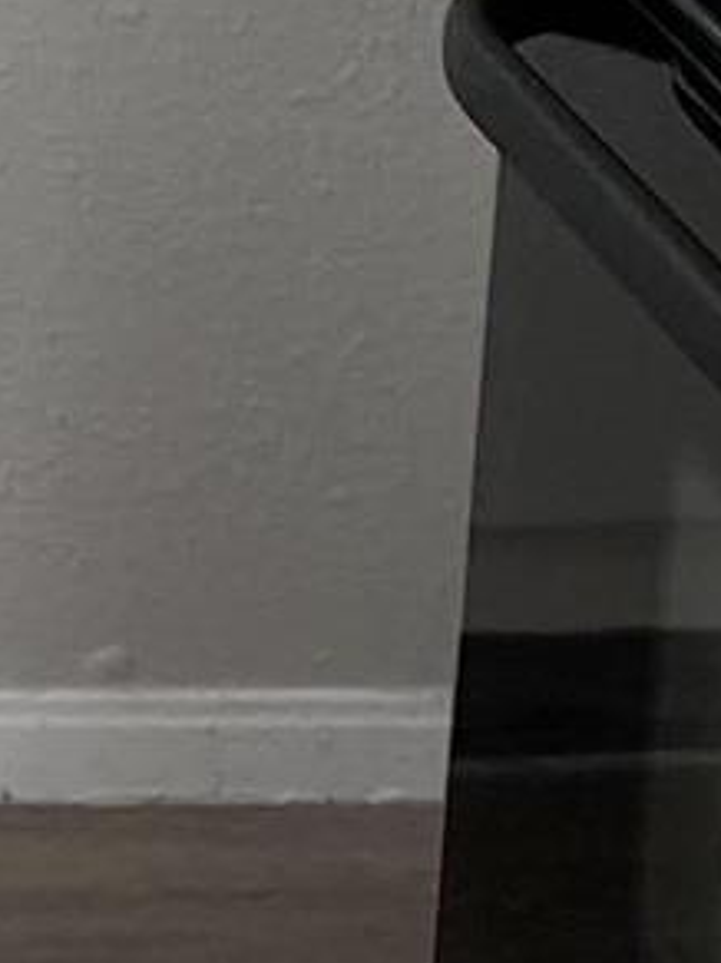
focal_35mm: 206
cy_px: -678
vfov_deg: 9.2
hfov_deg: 6.6
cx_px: -1330
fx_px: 5725
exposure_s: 1/121
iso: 64
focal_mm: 4.25
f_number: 1.8
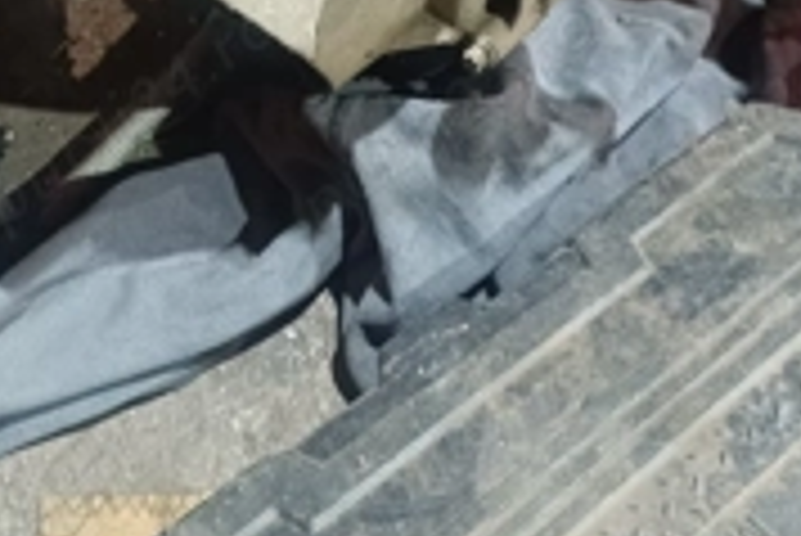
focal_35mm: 56
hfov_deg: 35.4
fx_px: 1247
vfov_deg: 21.9
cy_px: -153
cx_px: 288
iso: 1420
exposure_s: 1/25
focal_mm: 5.59
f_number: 1.88
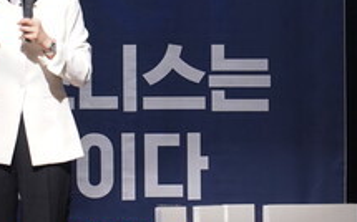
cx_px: 183
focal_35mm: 447
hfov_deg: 4.7
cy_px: 71
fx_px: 4346
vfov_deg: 2.9
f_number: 4
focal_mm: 105
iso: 2000
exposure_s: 1/100
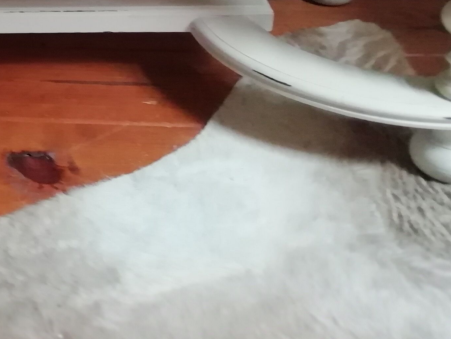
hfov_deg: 29.6
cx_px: 29
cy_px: -20
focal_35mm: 62
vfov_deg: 22.5
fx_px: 808
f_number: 4
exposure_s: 1/16.7
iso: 400
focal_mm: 3.46
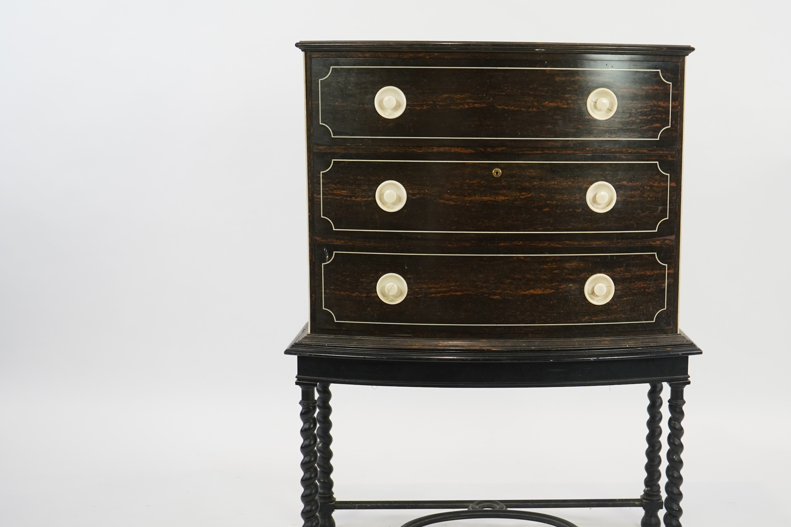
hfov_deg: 38.5
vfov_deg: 26.5
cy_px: 288
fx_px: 1121
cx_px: 526
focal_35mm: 51
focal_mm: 37
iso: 400
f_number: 5
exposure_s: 1/60
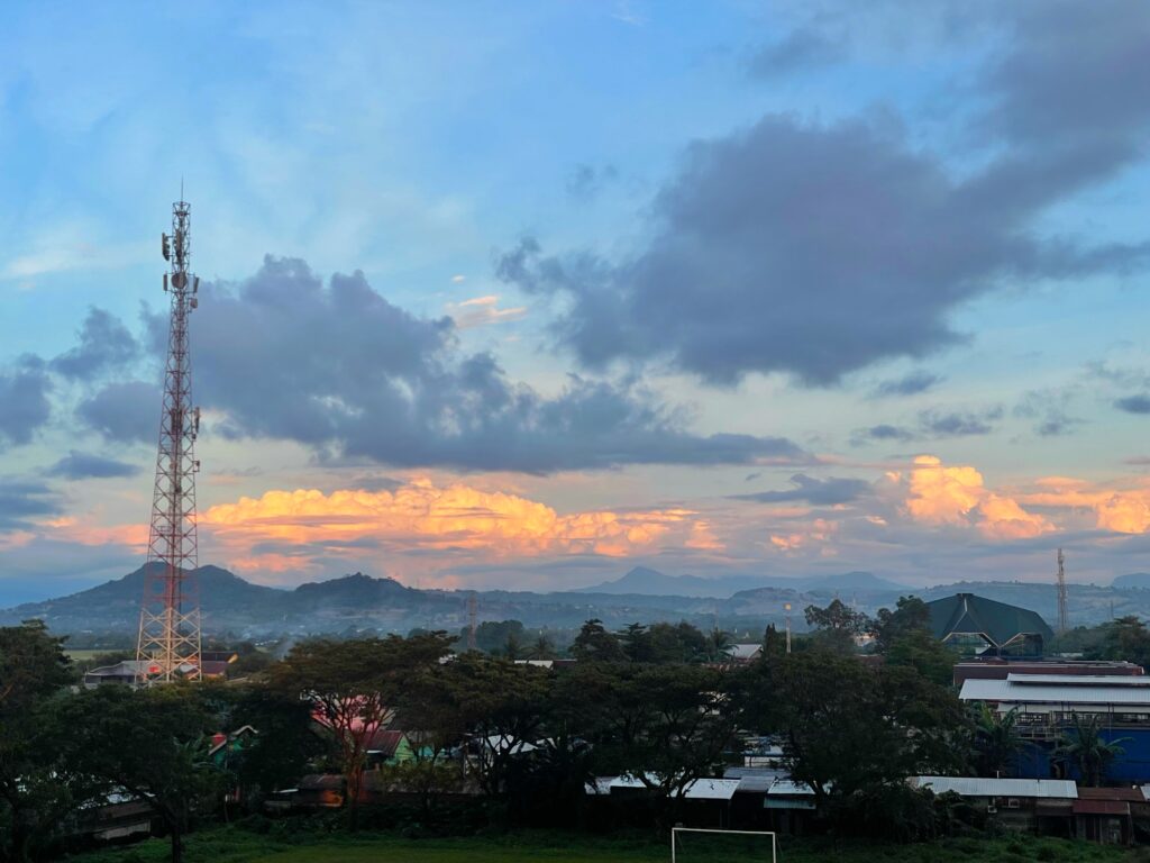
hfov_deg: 36.8
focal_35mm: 52
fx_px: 1728
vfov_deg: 28.0
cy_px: 432
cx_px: 575
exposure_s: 1/294
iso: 32
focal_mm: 6
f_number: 2
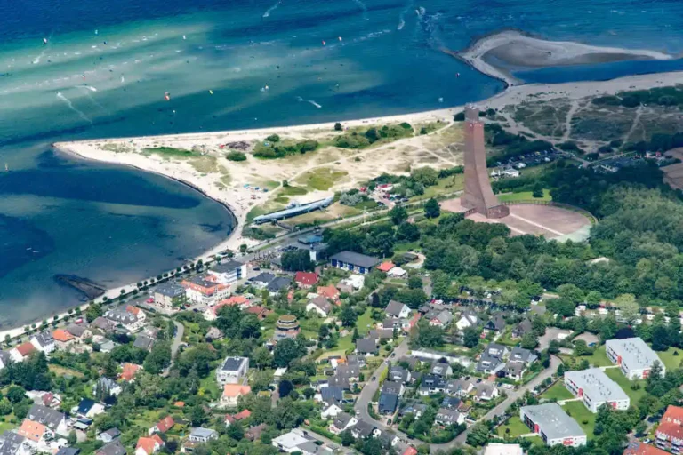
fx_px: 2988
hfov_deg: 13.0
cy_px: 228
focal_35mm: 158
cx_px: 342
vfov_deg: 8.7
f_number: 10
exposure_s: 1/400
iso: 200
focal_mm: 105
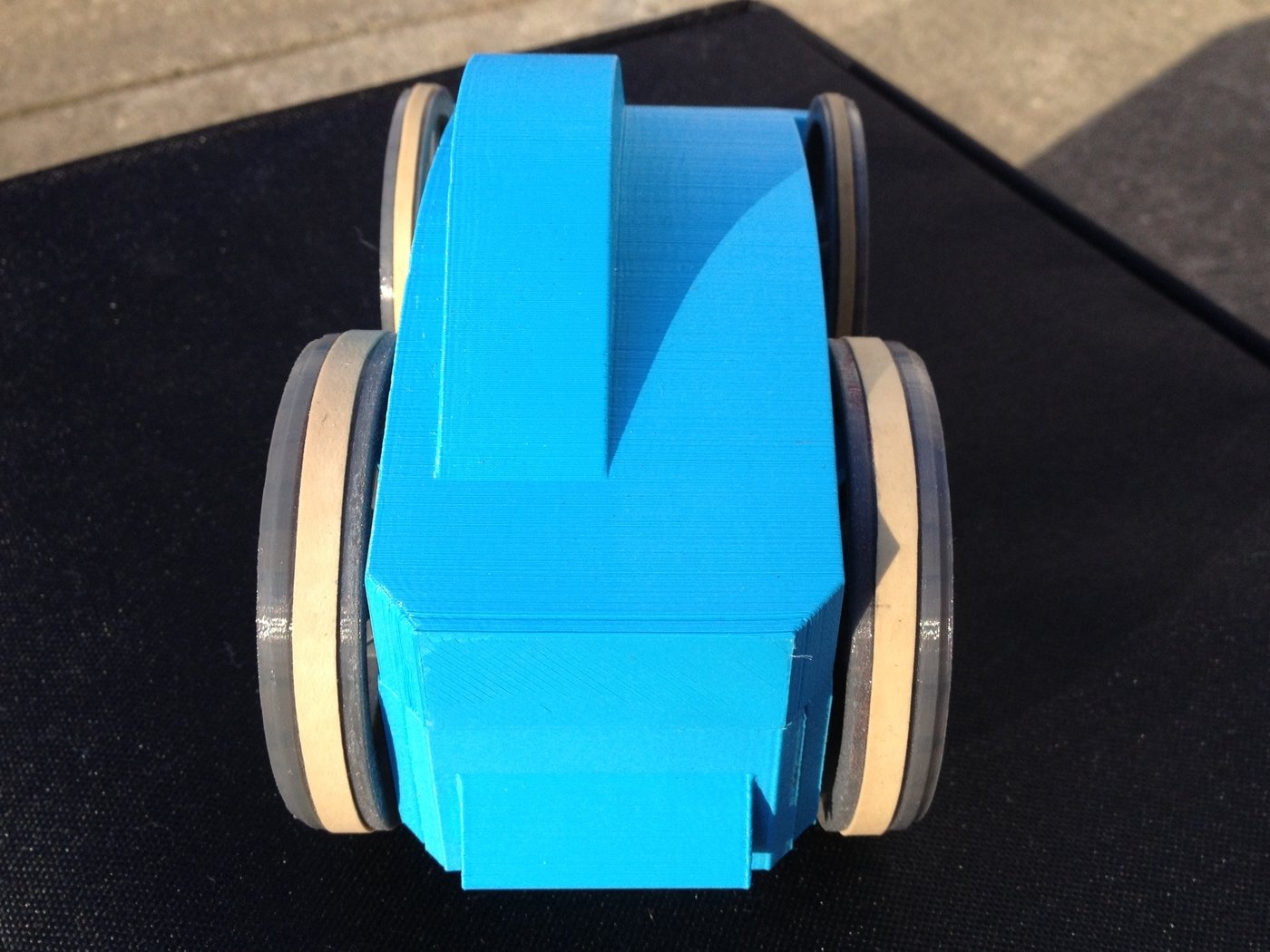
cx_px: 635
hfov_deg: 52.6
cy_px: 476
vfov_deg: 40.7
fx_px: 1284
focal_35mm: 35
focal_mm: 4.28
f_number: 2.4
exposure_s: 1/307
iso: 50
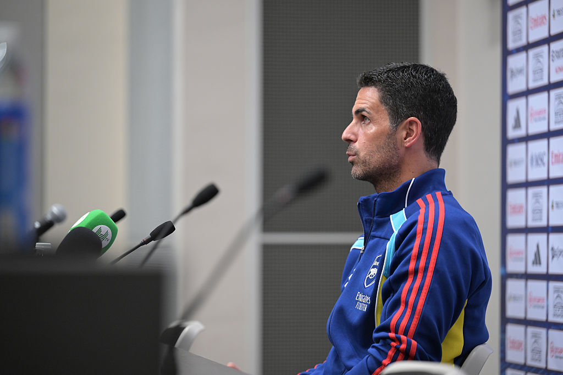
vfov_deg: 9.2
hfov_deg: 13.7
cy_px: 188
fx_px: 2346
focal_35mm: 150
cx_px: 282
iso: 2000
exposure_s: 1/250
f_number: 2.8
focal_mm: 150
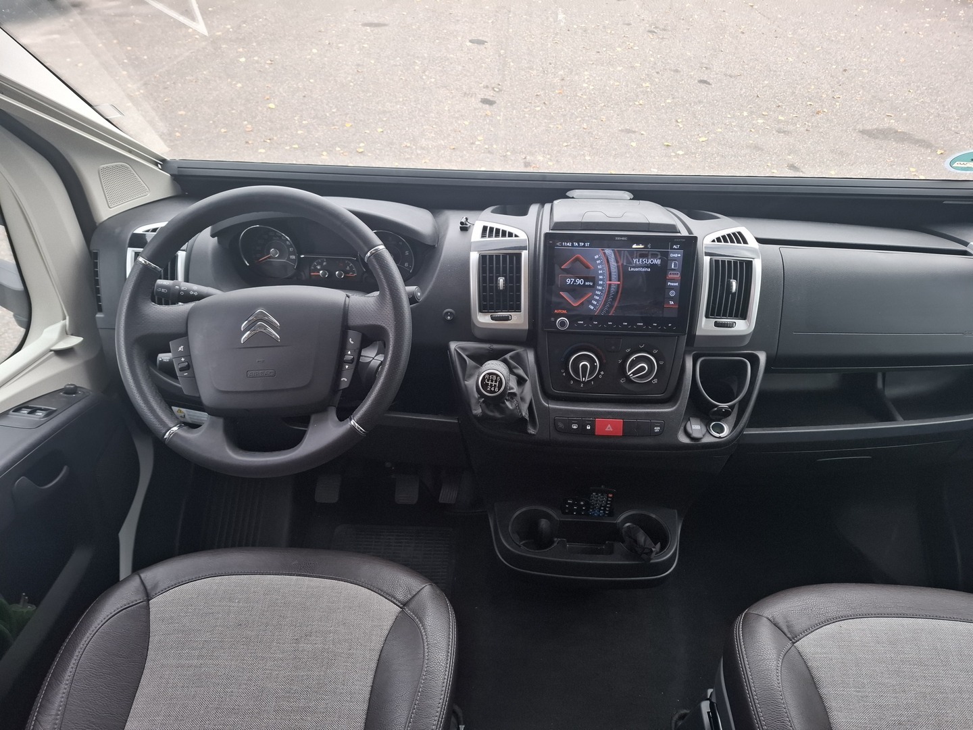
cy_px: 365
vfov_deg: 58.9
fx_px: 646
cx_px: 486
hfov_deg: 73.9
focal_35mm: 23
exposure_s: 1/100
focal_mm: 5.54
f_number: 1.8
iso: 50
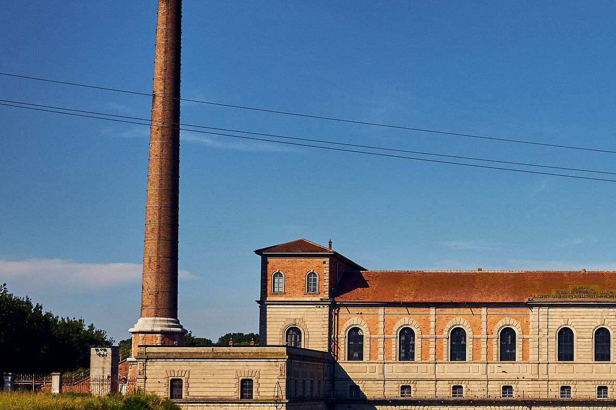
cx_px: 585
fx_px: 1232
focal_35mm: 72
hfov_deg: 26.8
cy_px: 288
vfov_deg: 18.8
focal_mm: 23
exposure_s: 1/1000
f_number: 8
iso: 200
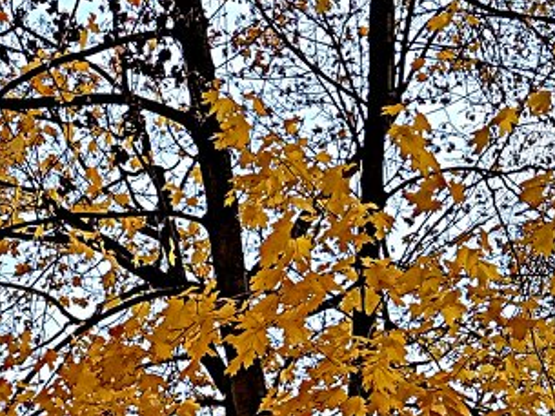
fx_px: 1460
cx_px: 56
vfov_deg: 14.7
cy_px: 689
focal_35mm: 91
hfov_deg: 21.1
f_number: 1.8
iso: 103
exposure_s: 1/683
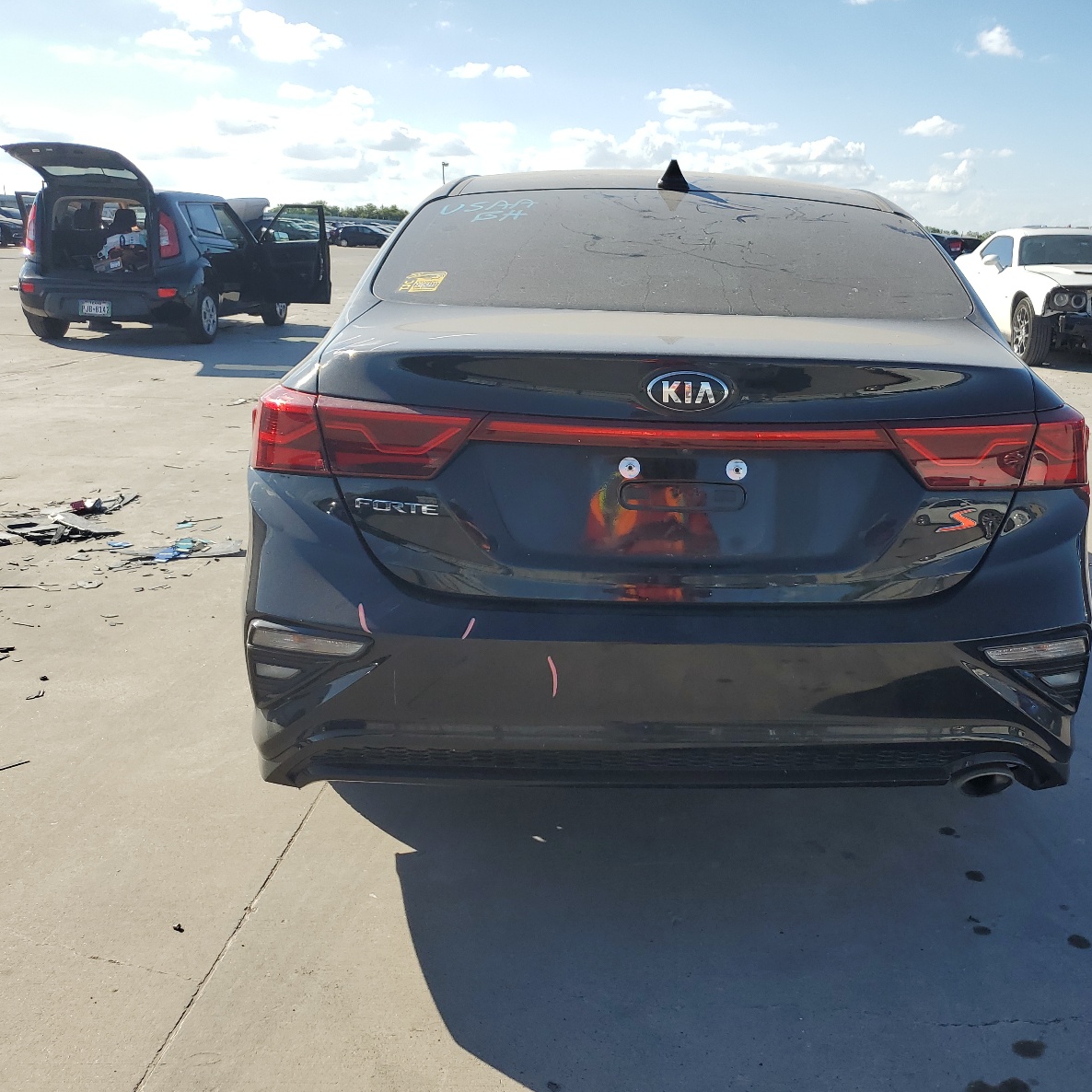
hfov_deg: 51.9
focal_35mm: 31
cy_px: 551
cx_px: 693
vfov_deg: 52.5
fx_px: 1106
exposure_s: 1/2500
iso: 50
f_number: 1.5
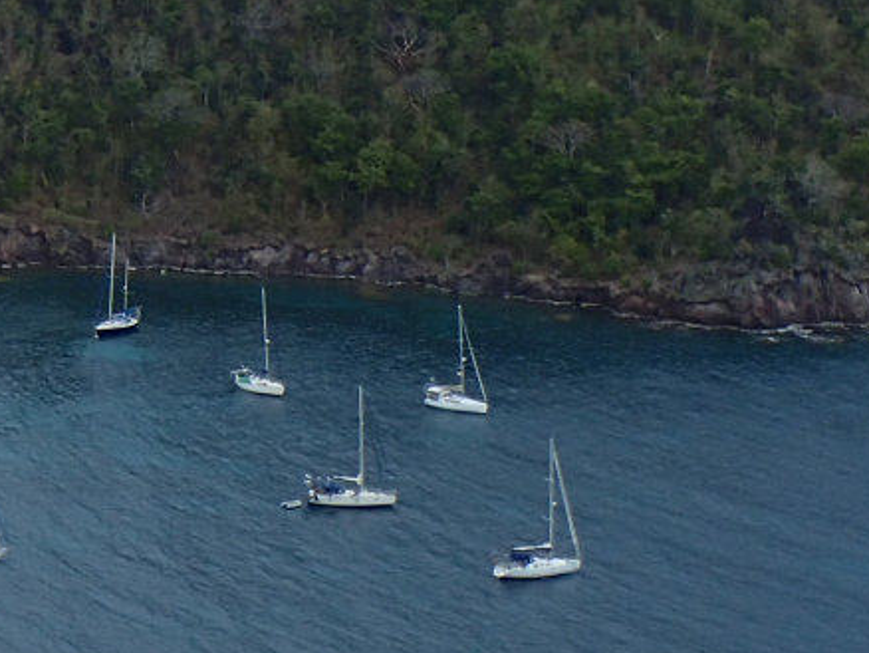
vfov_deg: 9.4
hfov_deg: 12.1
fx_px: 3943
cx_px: -391
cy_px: -22
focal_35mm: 157
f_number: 4
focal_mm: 7.86
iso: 100
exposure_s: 1/400
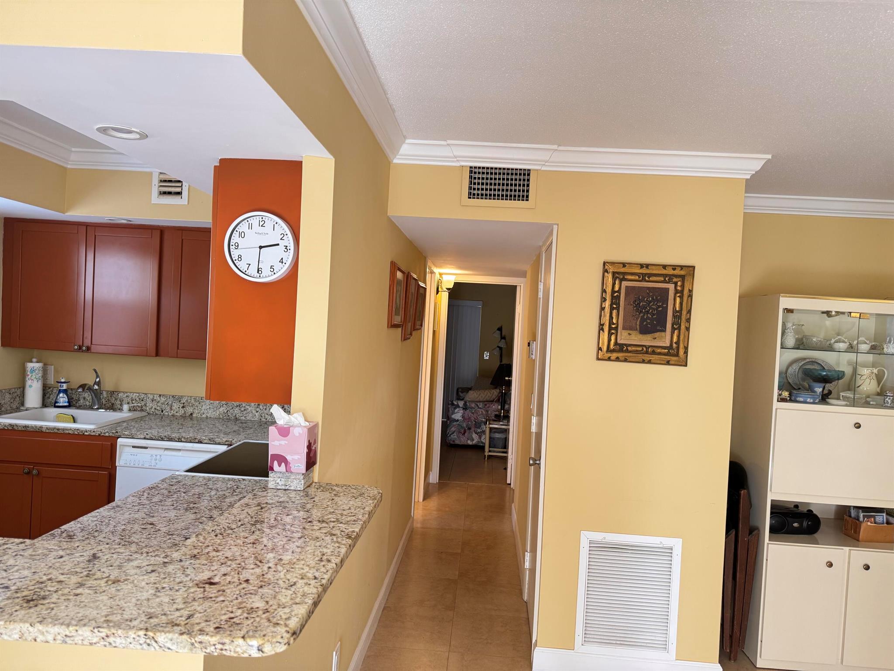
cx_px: 447
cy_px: 336
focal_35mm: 24
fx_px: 620
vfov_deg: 56.8
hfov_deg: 71.6
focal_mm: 6.76
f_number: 1.78
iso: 200
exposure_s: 1/92
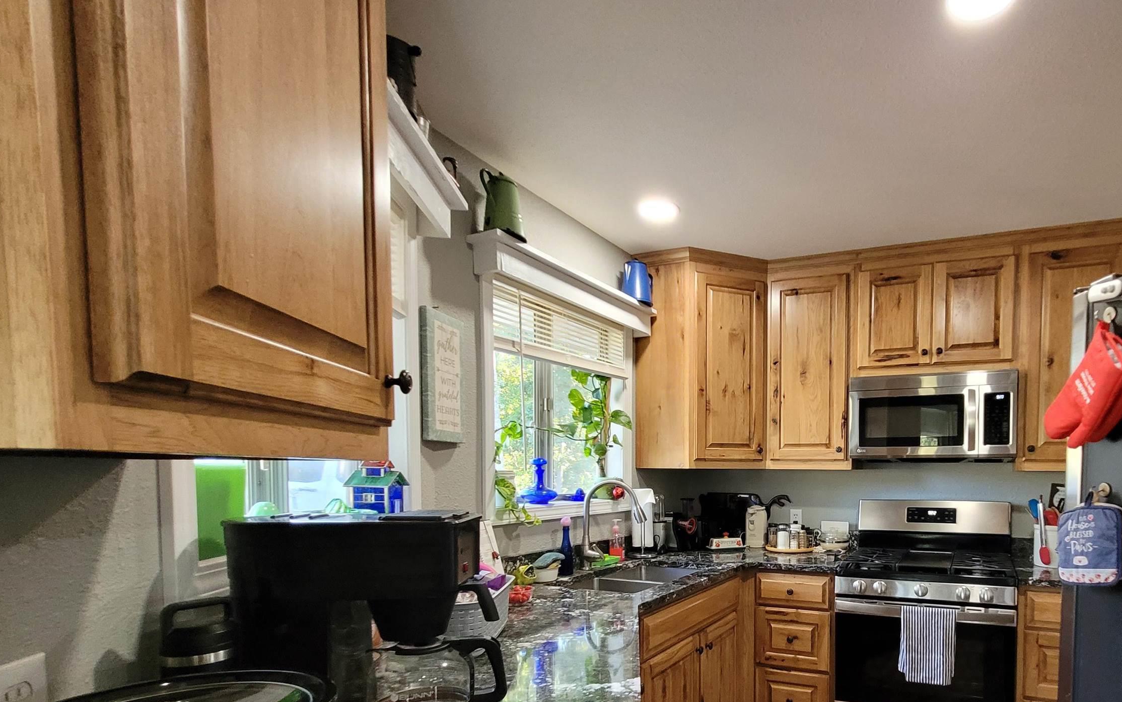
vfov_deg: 59.9
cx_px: 753
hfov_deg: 84.8
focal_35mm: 19
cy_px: 498
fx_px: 581
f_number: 2.2
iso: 320
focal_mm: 1.74
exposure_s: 1/60
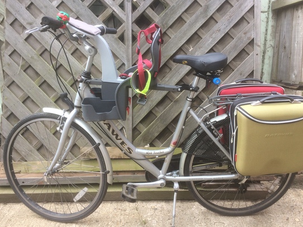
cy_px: 113
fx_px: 280
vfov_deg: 44.2
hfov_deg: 56.8
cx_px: 159
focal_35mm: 32
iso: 32
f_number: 2.2
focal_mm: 4.15
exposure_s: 1/275
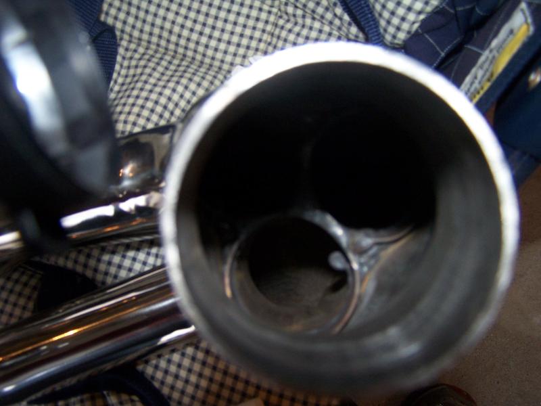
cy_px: 203
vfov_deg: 37.7
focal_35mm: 38
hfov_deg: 49.0
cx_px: 270
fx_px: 594
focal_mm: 6.3
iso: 140
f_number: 2.8
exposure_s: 1/60
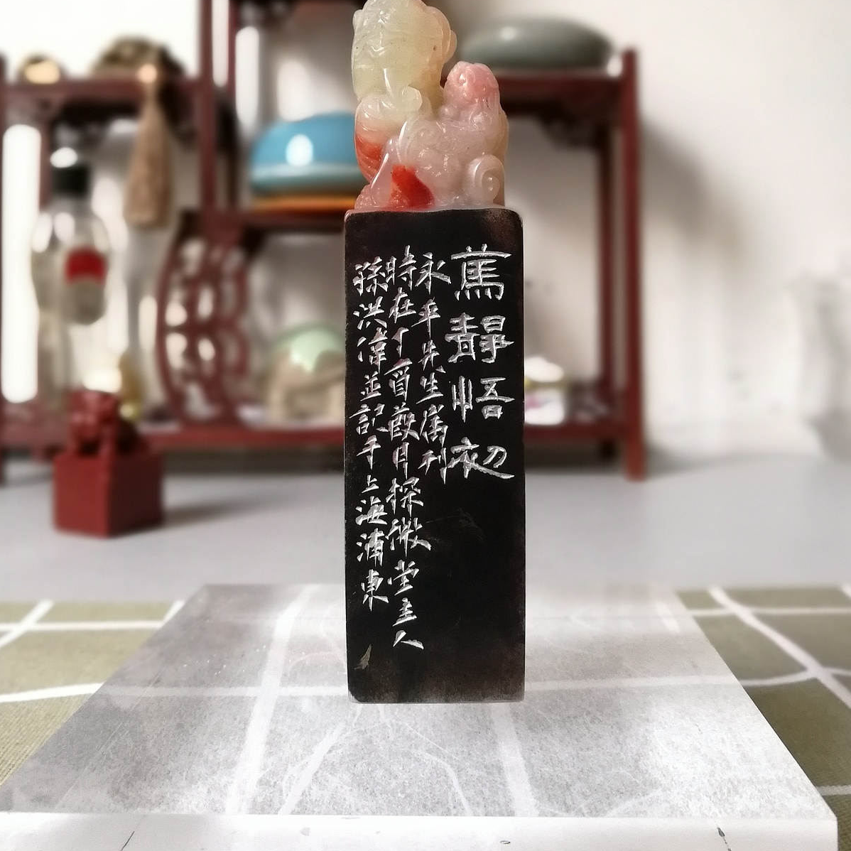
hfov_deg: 48.4
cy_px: 294
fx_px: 946
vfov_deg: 47.8
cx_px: 419
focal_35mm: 34
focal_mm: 3.84
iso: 500
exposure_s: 1/20
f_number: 4
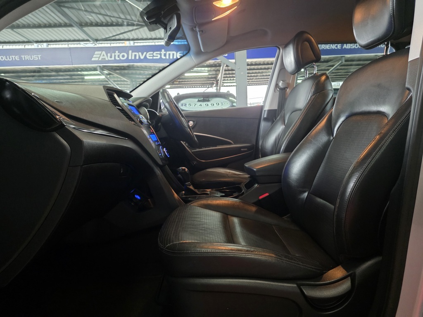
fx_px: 281
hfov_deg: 73.9
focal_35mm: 23
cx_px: 212
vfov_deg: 58.9
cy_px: 158
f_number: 1.7
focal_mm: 6.25
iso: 1600
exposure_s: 1/50
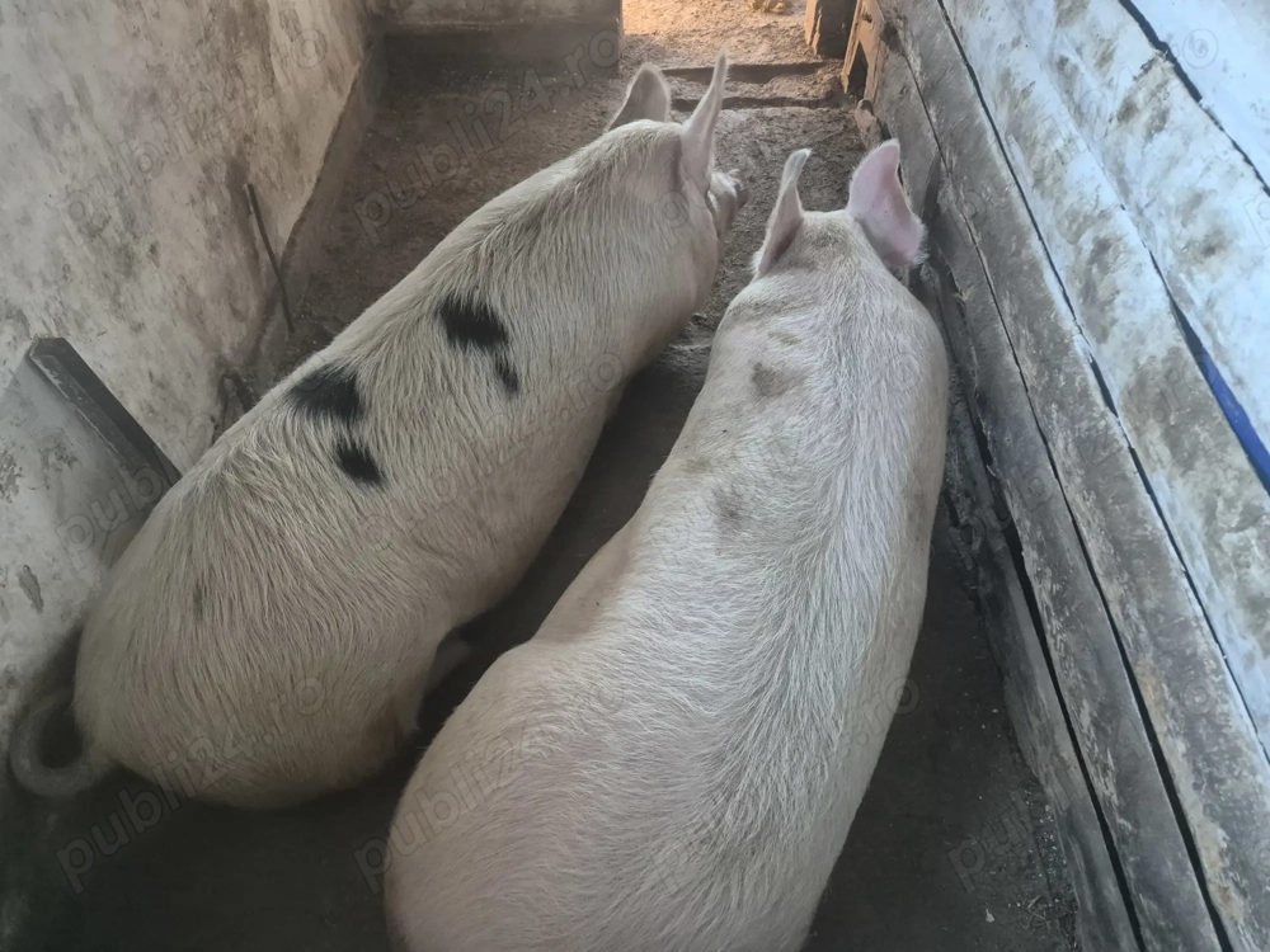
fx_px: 844
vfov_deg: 58.9
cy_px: 476
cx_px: 635
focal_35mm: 23
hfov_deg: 73.9
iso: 1000
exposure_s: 1/100
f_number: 1.8
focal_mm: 5.4
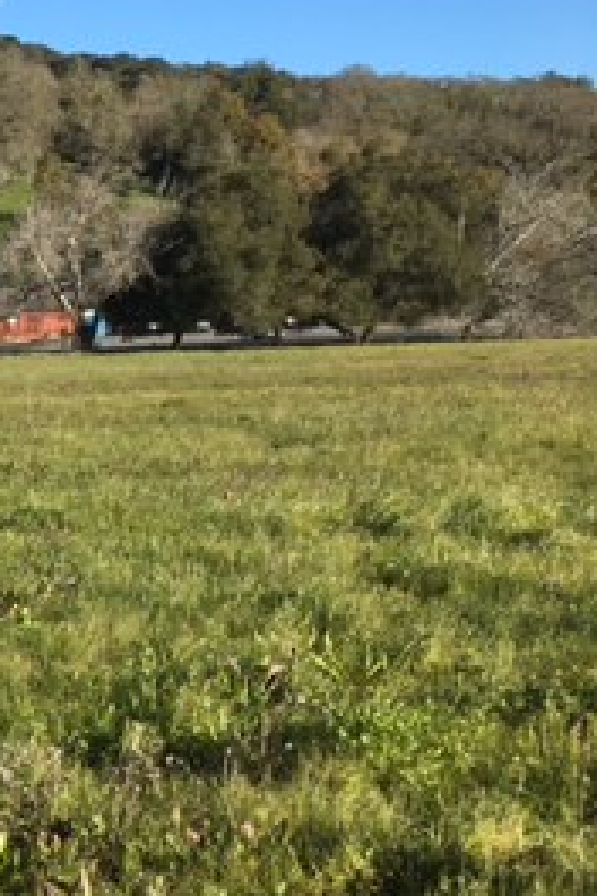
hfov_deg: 15.9
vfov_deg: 27.5
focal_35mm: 73
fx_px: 1816
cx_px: -468
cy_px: 604
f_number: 2.2
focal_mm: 4.15
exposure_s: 1/950
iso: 25
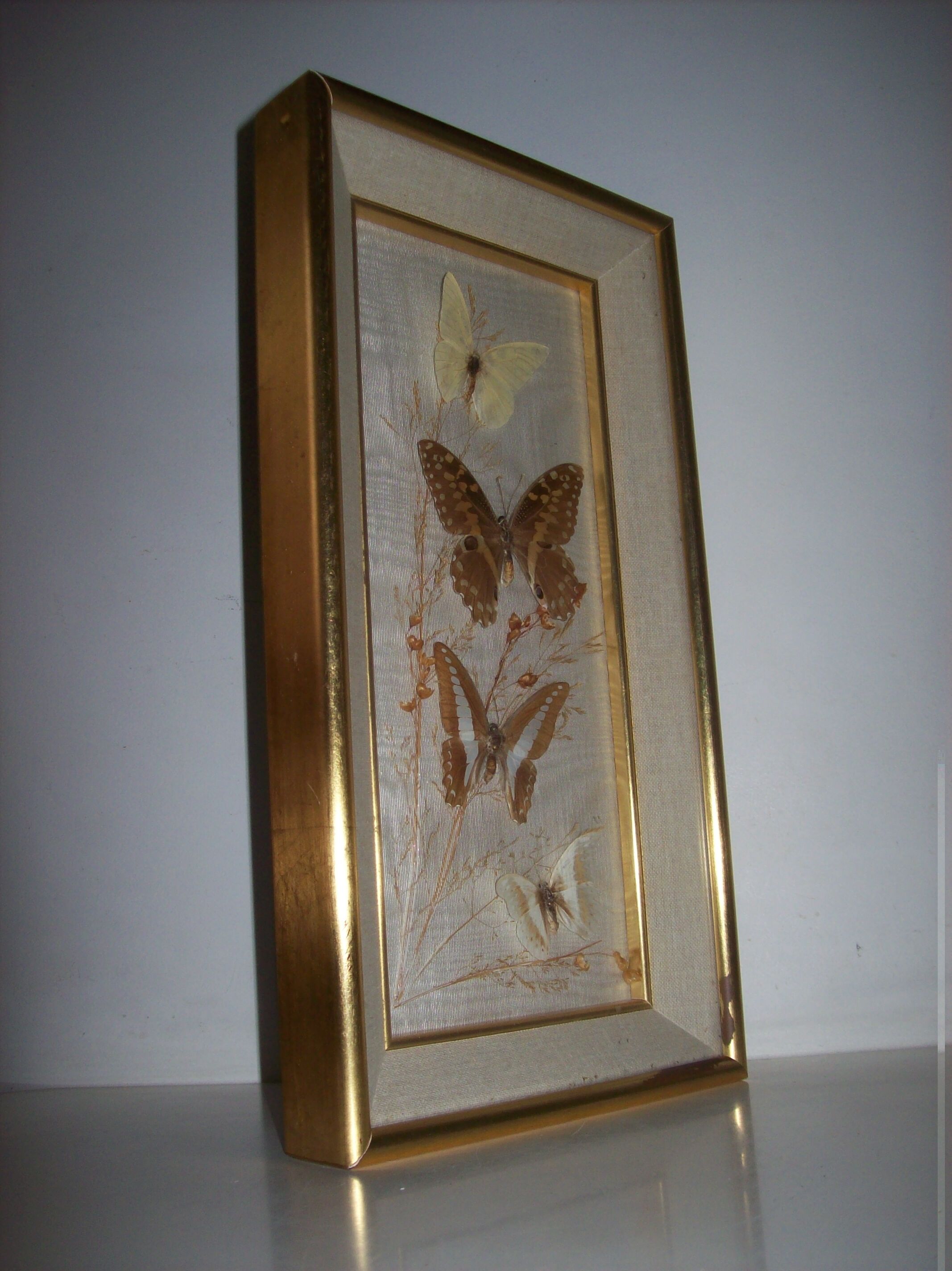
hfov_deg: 39.6
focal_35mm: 36
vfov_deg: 51.4
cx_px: 476
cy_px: 636
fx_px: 1321
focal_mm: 6
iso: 80
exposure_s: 1/64
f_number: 2.7
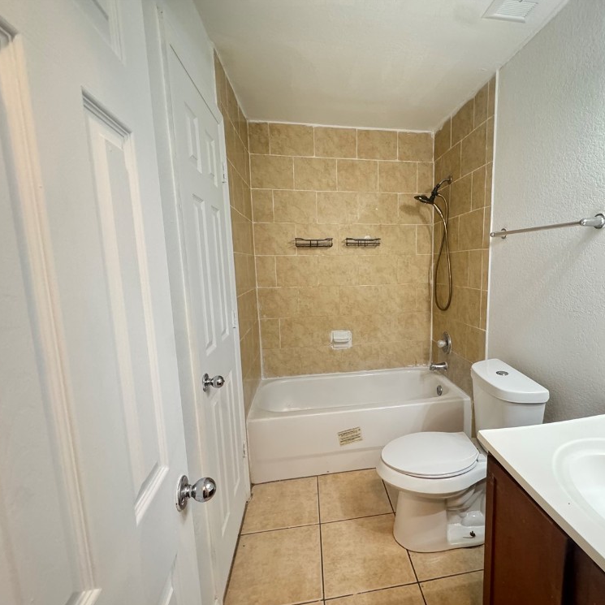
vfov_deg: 84.0
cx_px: 365
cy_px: 309
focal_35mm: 17
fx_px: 336
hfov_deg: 82.9
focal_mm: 2.22
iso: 640
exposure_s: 1/60
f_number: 2.2
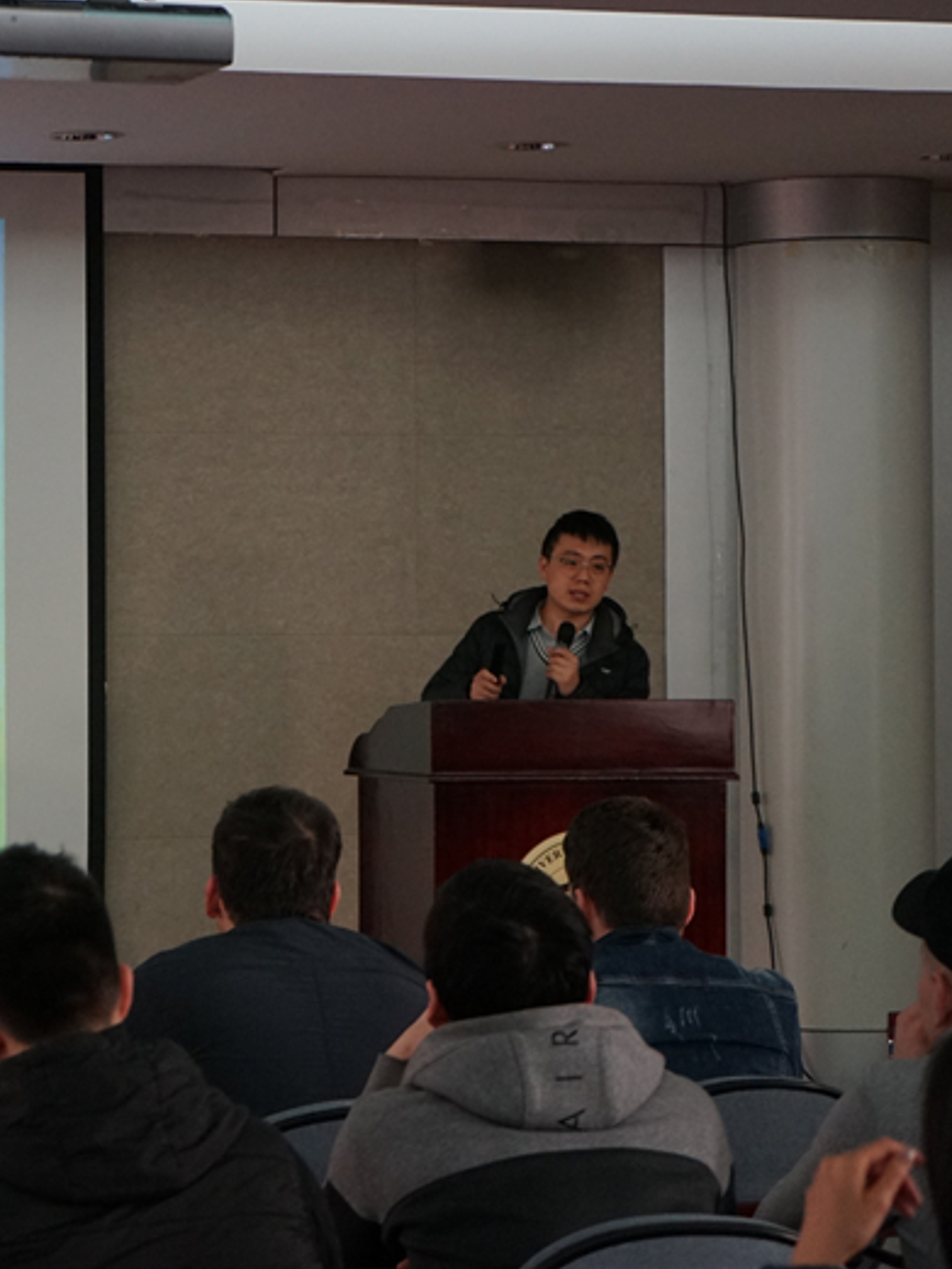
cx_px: -134
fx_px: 4142
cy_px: 543
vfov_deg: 17.4
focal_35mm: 113
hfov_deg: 12.8
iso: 2000
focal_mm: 68
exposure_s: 1/160
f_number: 5.6
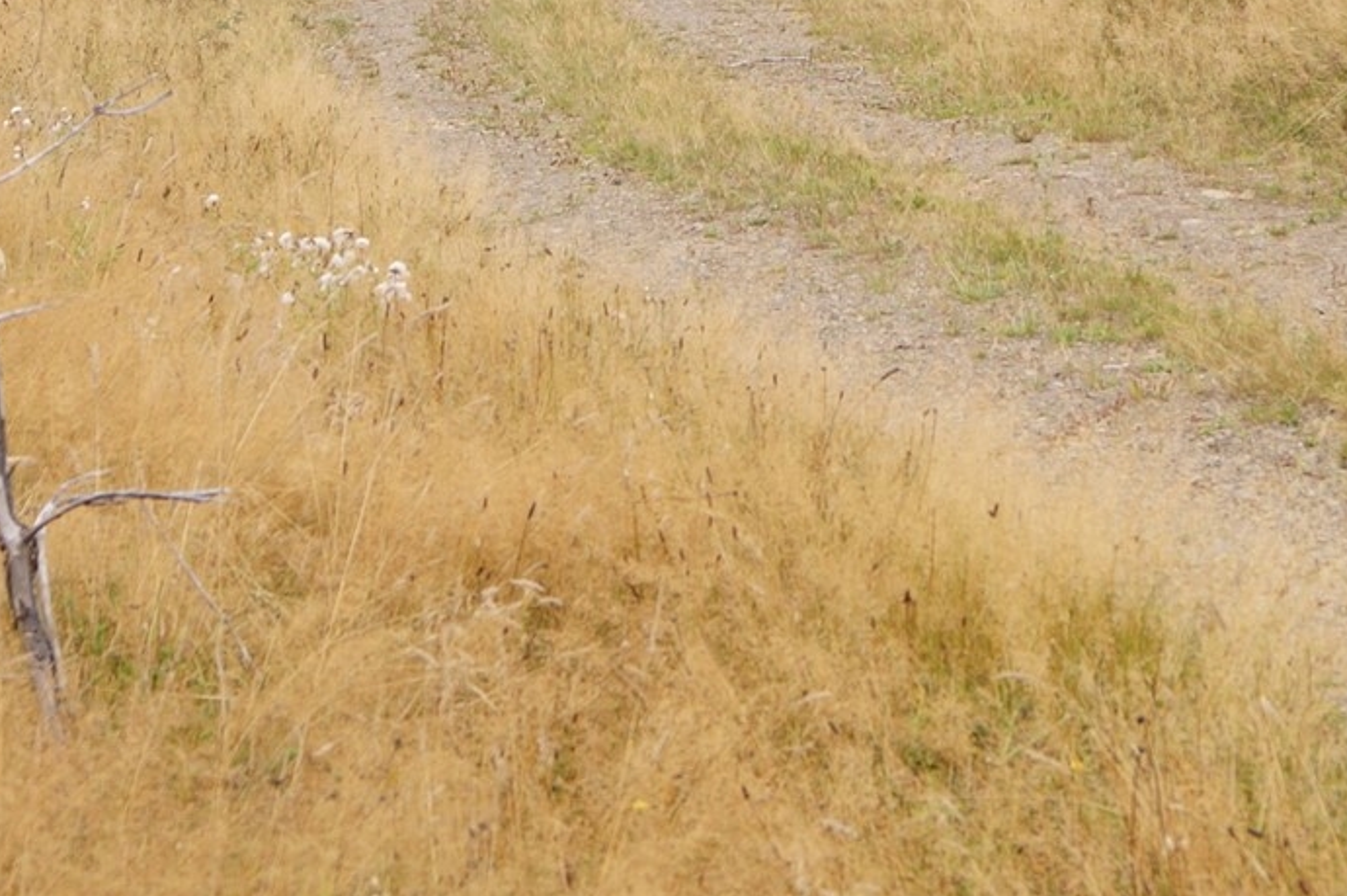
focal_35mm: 129
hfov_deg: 15.9
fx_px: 4832
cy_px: -56
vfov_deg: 10.5
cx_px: 711
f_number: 6.3
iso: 100
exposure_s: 1/80
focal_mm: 35
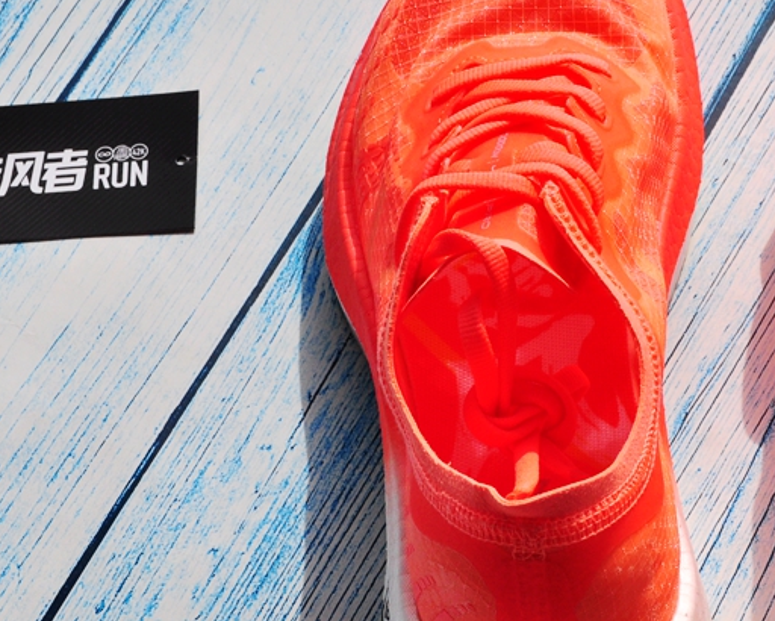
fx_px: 3327
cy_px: 361
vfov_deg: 10.7
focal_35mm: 145
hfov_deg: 13.3
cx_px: 559
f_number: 13
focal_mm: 44
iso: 320
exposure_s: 1/800
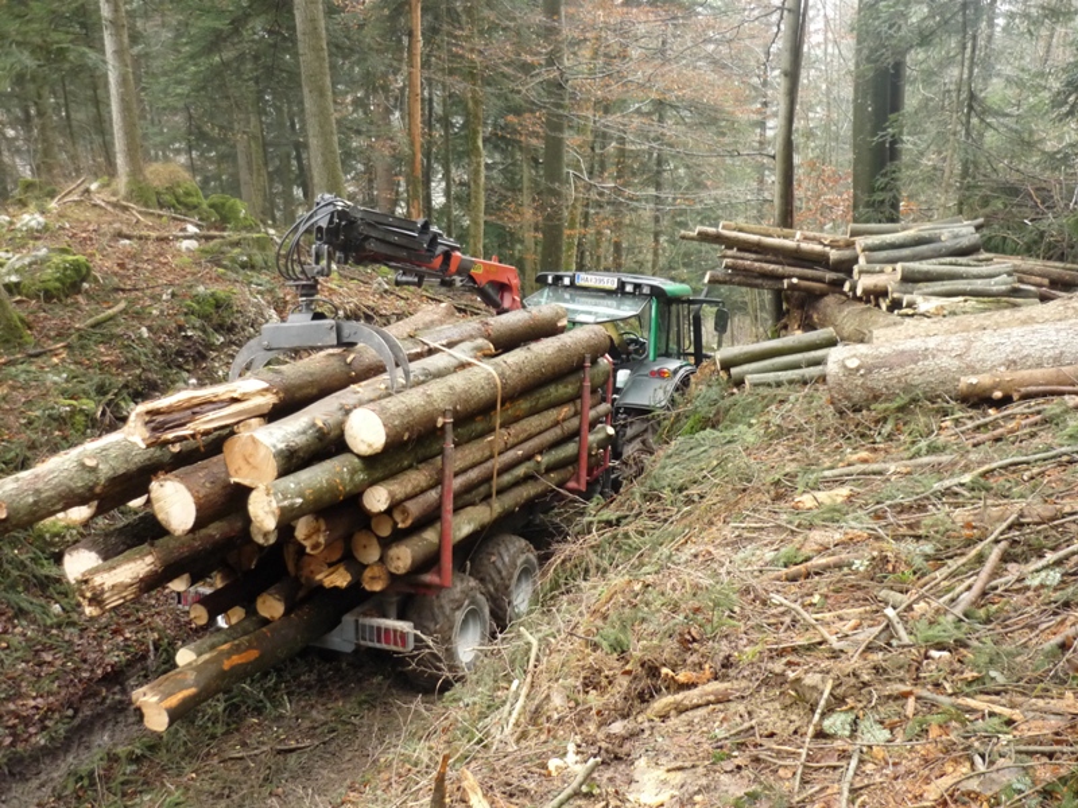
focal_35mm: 33
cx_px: 539
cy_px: 404
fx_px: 1028
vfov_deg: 42.9
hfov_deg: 55.4
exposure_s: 1/30
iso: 320
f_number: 2.8
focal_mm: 5.5
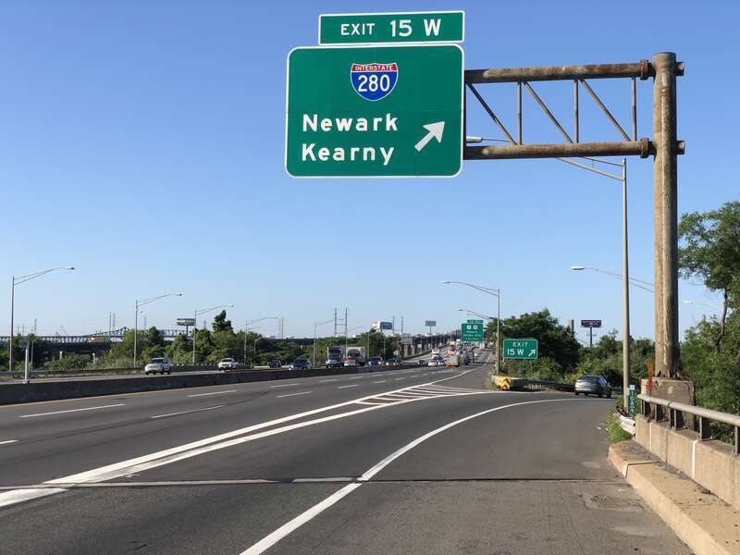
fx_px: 1112
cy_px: 278
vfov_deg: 28.0
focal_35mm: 52
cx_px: 370
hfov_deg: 36.8
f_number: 2.4
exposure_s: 1/1033
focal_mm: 6
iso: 16
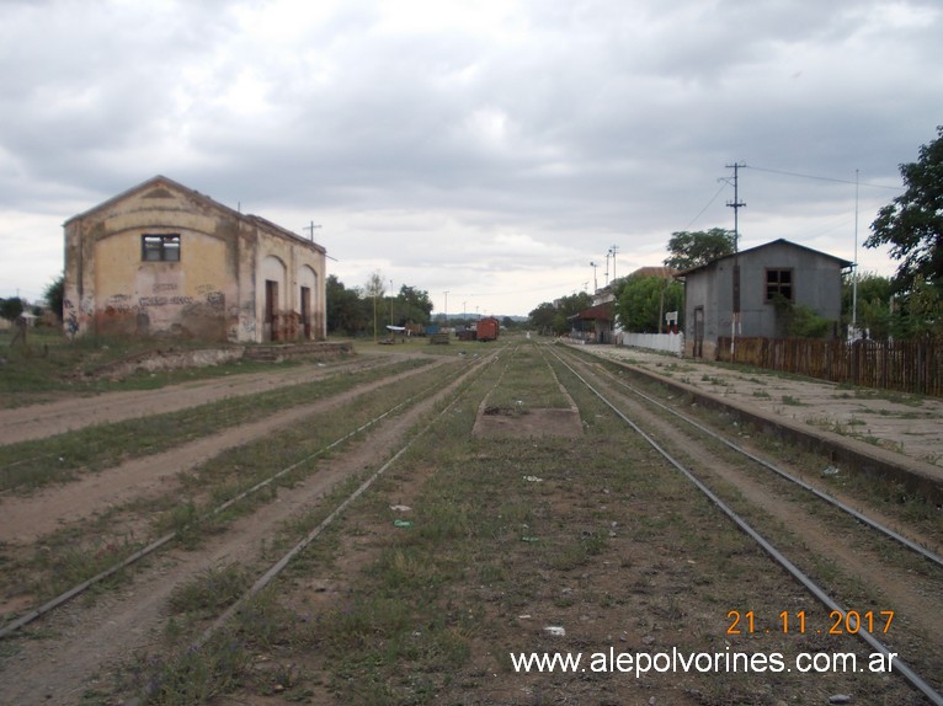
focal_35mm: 38
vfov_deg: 37.7
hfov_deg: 49.0
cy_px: 353
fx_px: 1035
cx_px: 472
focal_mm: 5.3
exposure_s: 1/160
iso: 80
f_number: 3.1
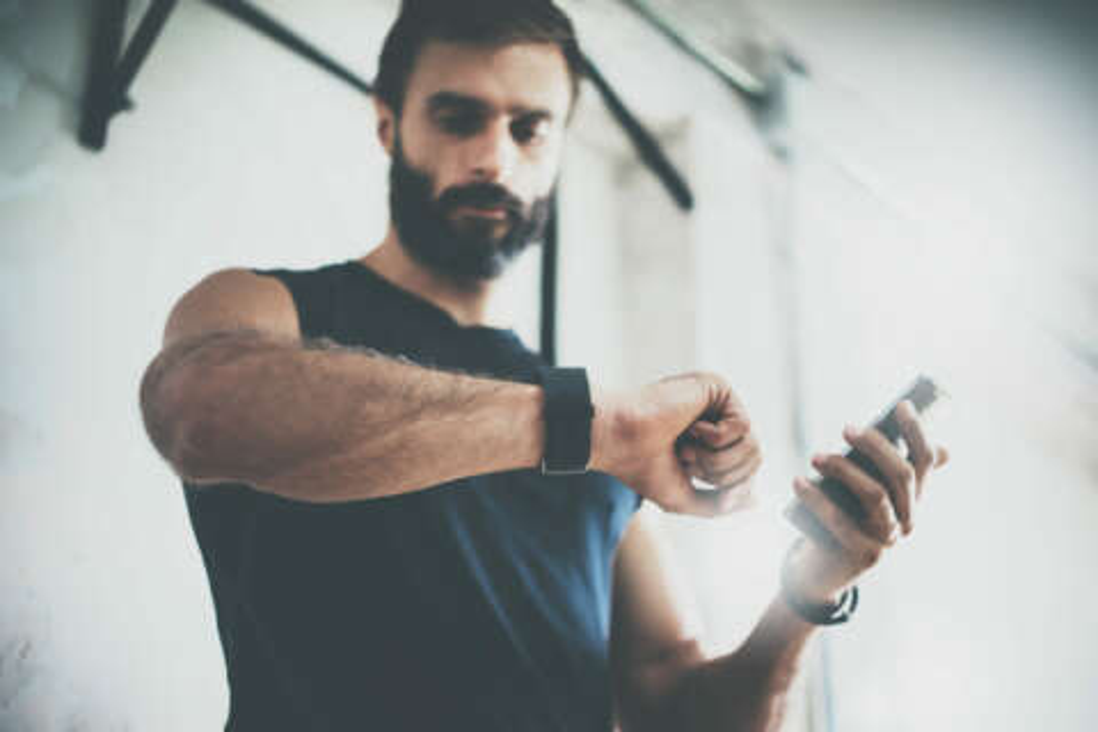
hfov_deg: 36.2
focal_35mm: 55
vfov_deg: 24.6
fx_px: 1677
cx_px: 549
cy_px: 366
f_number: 1.8
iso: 250
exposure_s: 1/160
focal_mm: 55
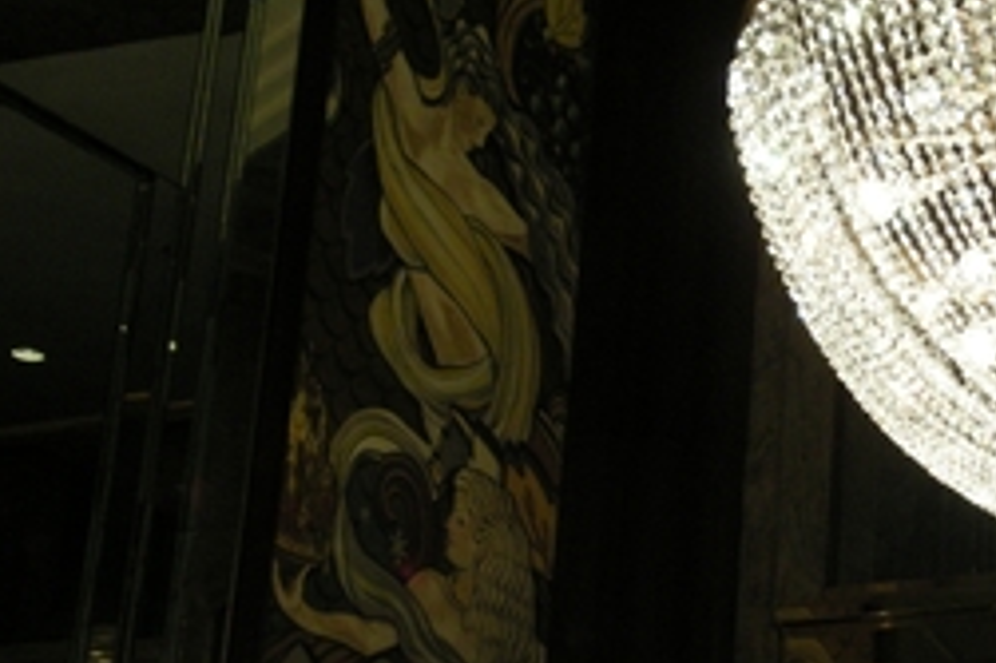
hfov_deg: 22.0
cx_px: 694
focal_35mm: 92
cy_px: 484
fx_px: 2544
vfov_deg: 14.8
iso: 253
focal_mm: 7.9
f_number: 2.8
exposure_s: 1/60
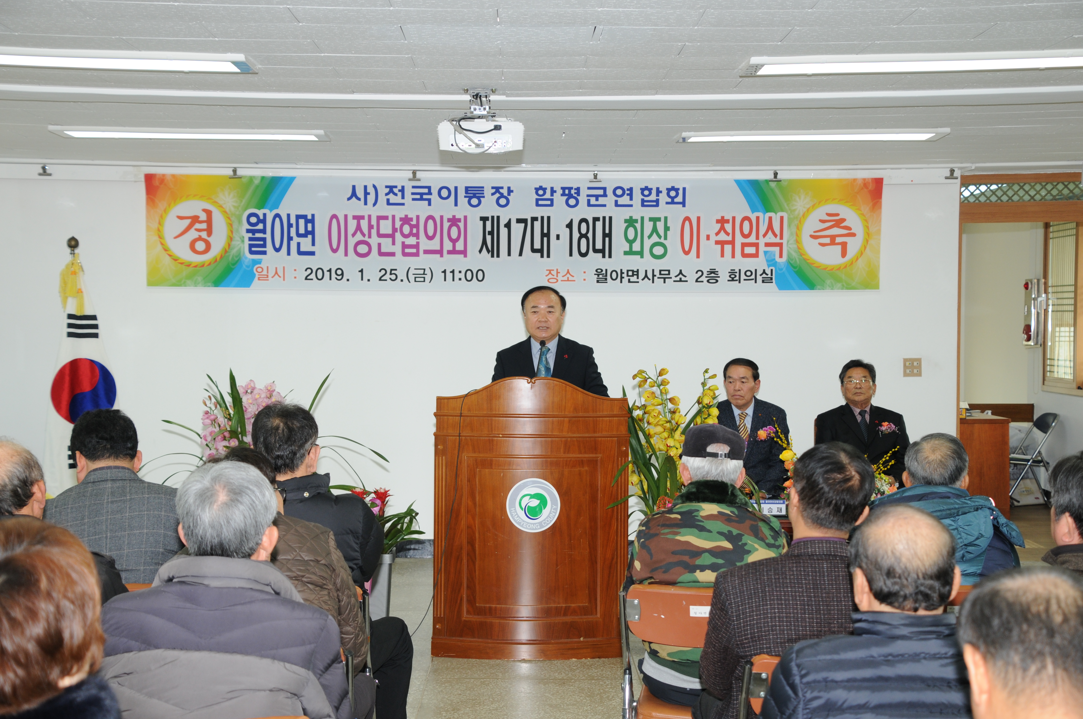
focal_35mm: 57
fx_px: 1713
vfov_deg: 23.7
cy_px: 360
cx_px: 542
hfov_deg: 35.1
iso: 320
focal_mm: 38
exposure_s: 1/60
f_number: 5.6
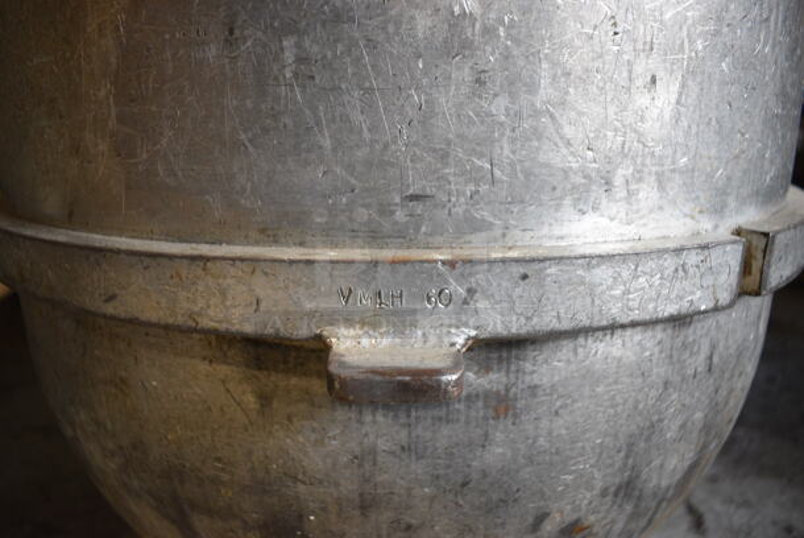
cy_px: 269
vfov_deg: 48.0
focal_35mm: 27
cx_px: 402
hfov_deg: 67.3
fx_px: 604
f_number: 4
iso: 800
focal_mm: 18
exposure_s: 1/60
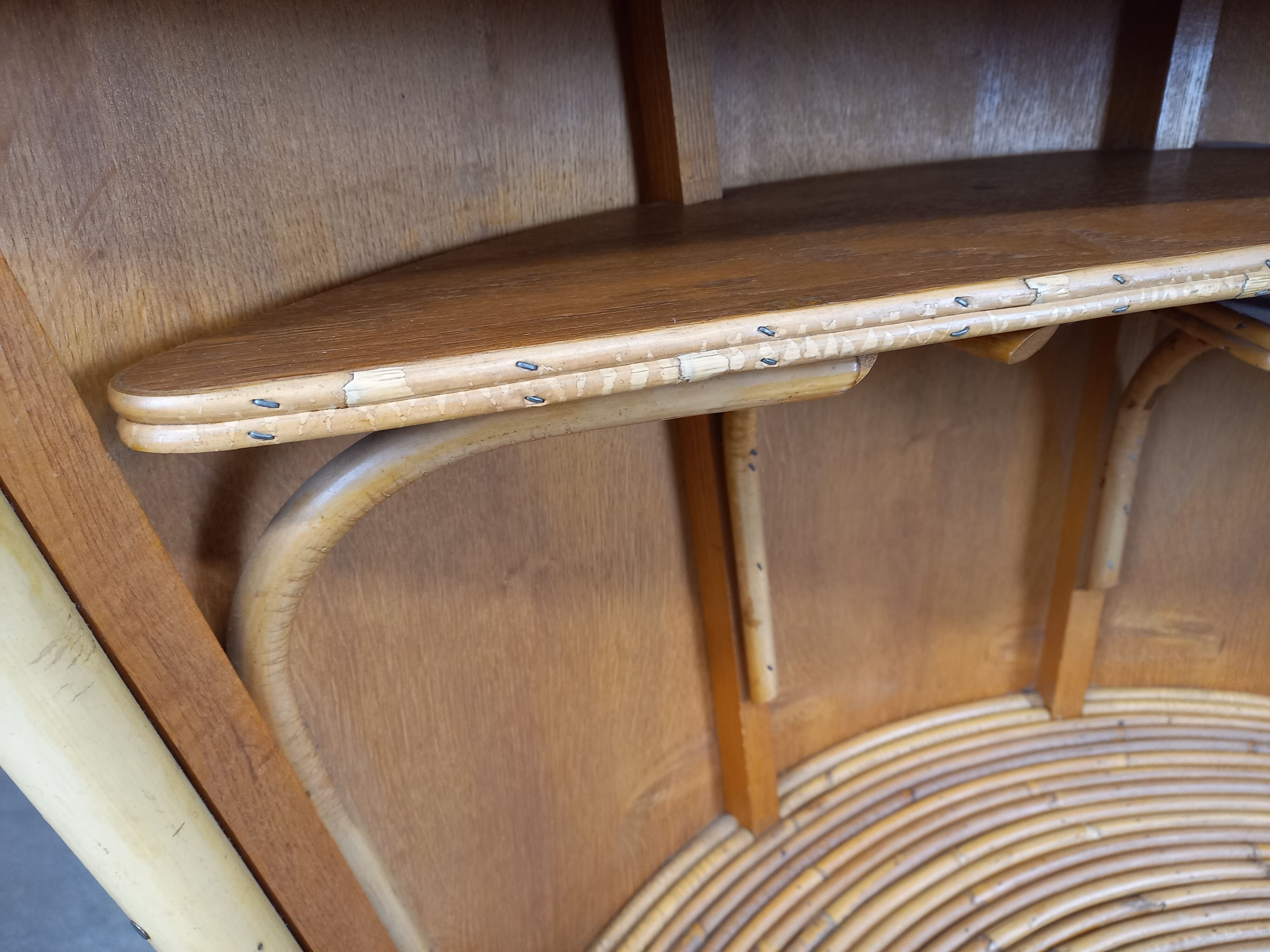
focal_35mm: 25
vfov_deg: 54.9
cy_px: 476
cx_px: 635
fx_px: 917
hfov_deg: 69.4
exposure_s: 1/33.3
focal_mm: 4.65
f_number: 1.8
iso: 320
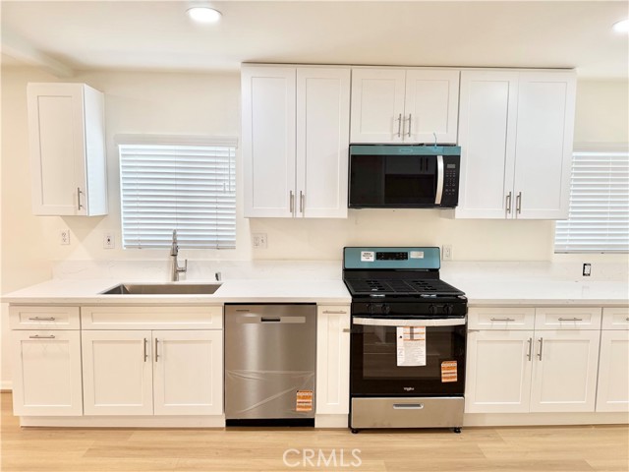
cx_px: 314
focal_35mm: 24
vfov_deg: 56.8
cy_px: 236
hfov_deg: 71.6
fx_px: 436
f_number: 1.78
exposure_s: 1/120
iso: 160
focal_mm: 6.76
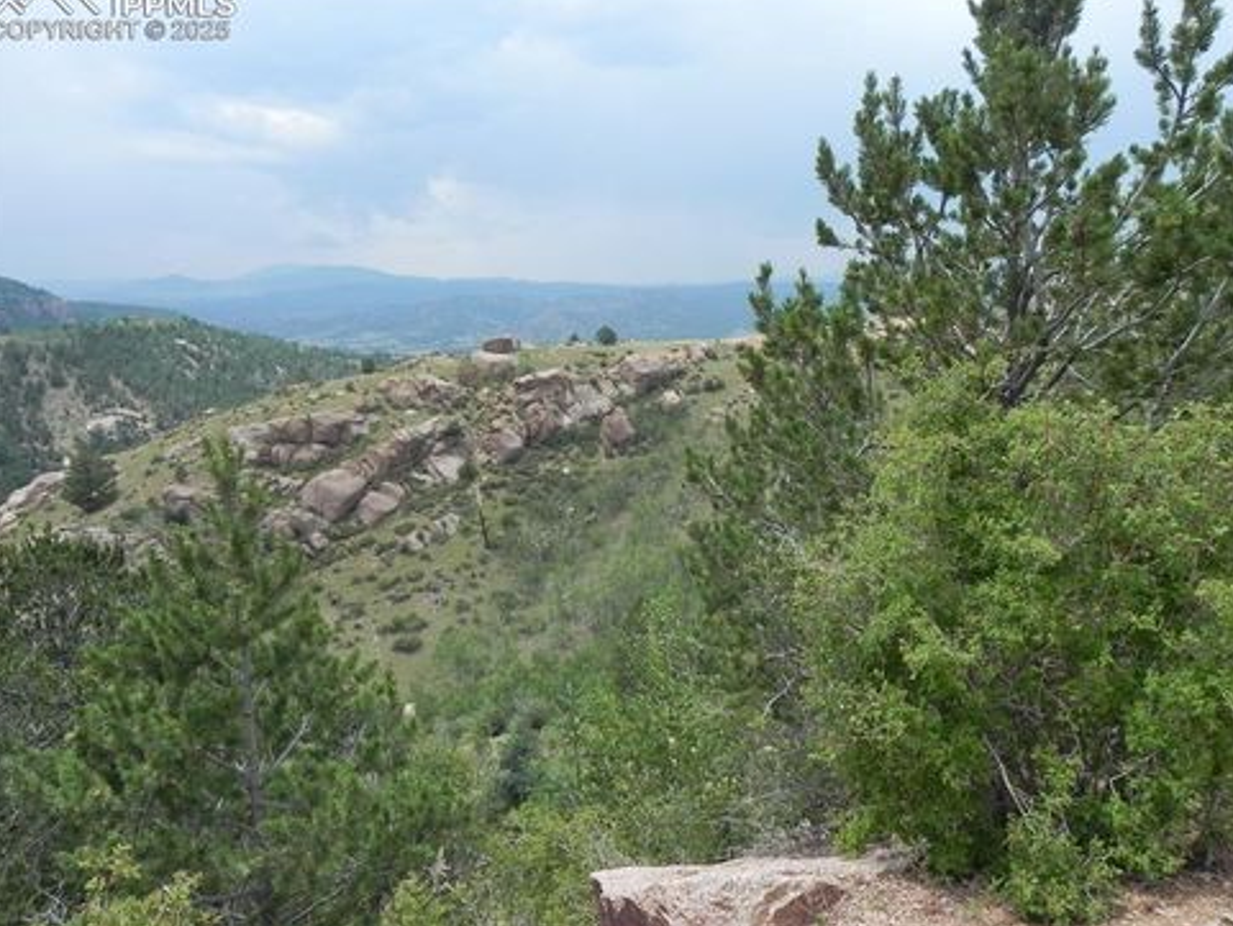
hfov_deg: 65.3
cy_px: 450
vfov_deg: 51.4
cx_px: 625
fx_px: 962
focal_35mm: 27
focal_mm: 4.6
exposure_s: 1/343
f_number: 7.1
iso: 160
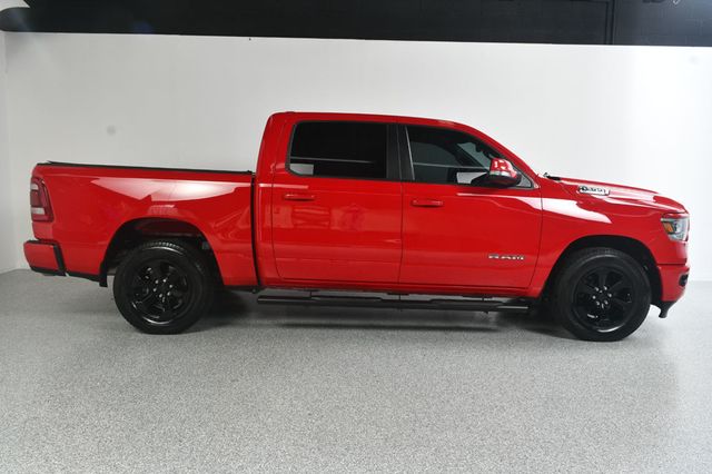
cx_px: 356
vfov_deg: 47.9
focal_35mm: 27
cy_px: 237
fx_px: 534
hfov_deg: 67.4
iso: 100
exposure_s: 1/160
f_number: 9
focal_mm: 18
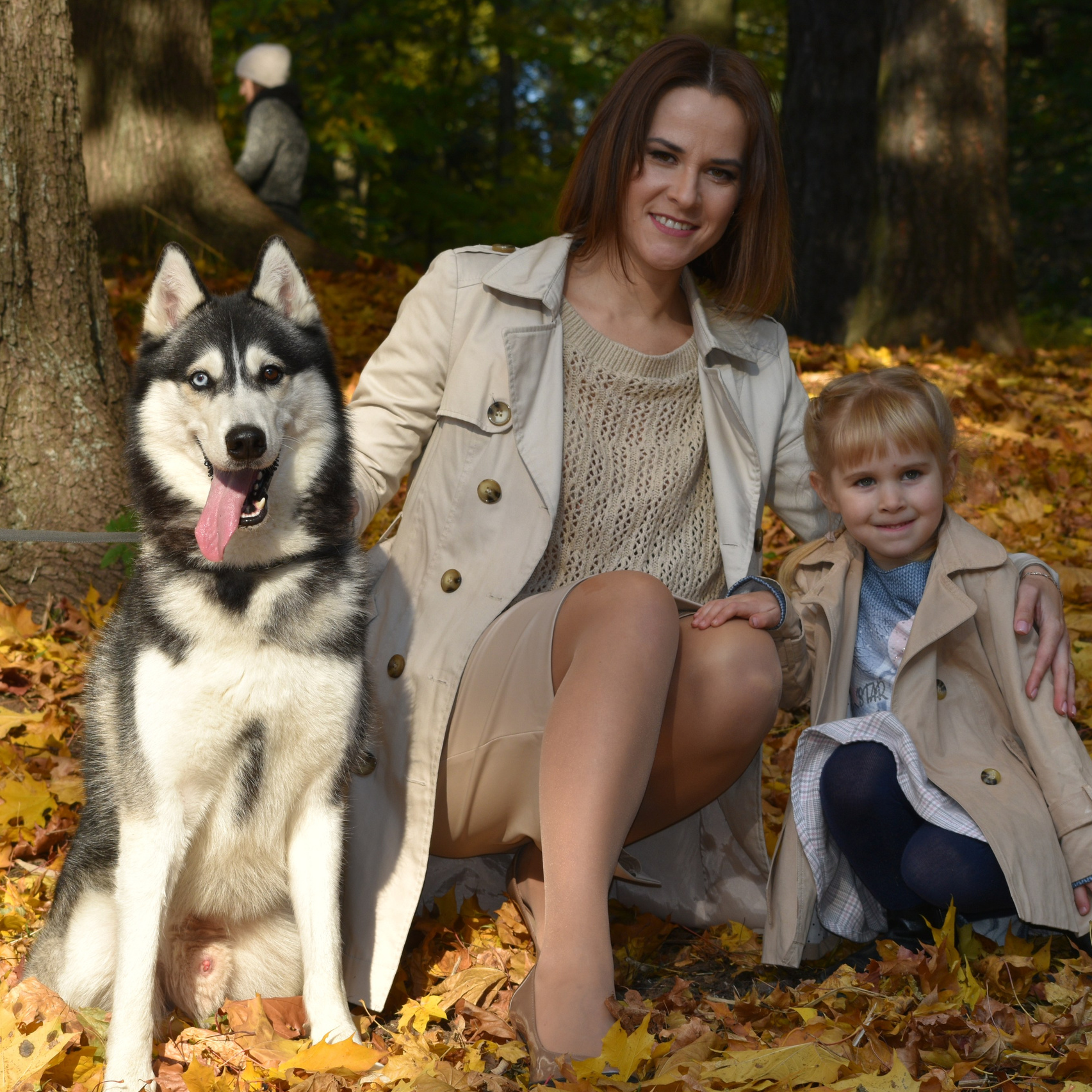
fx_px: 4783
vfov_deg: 13.0
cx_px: 498
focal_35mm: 134
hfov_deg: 13.0
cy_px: 546
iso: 100
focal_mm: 70
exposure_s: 1/200
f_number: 9
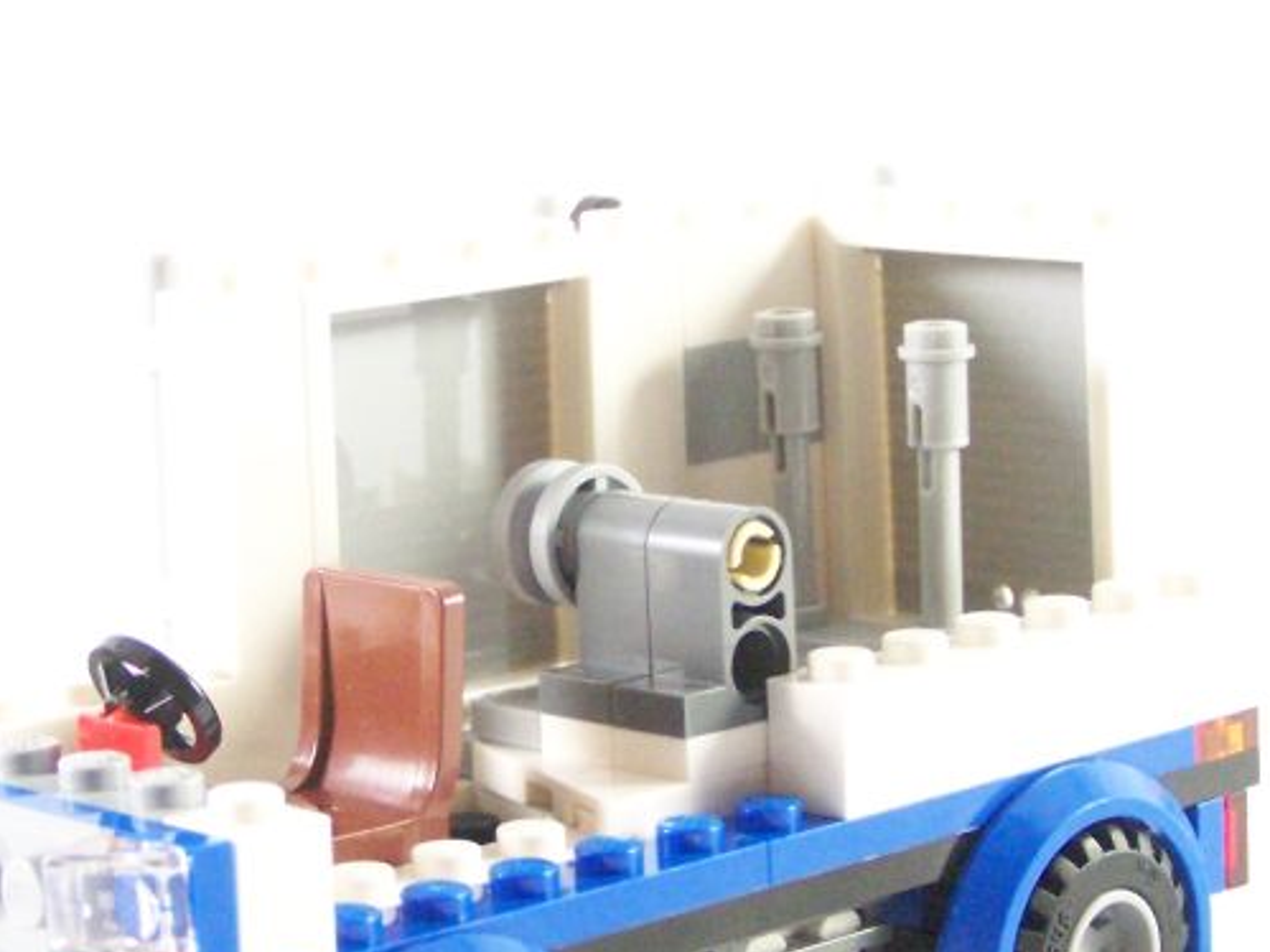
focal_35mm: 121
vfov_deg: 12.2
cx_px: 685
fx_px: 4438
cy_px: 527
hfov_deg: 16.3
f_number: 3.1
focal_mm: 9.8
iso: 400
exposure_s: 1/60
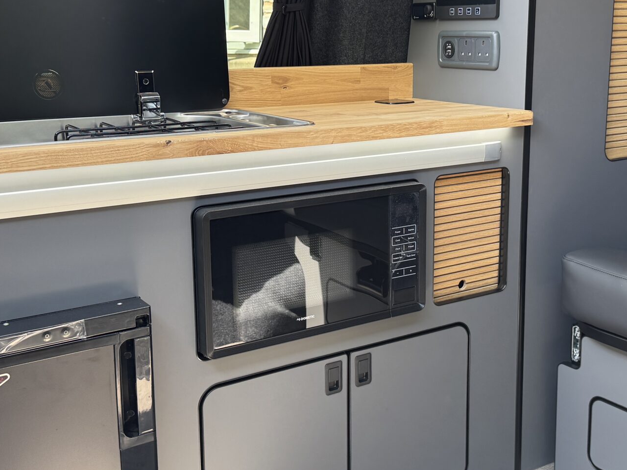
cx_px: 364
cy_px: 194
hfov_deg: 39.5
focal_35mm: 48
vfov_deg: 30.2
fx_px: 869
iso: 80
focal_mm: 6.76
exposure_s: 1/117
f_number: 1.78
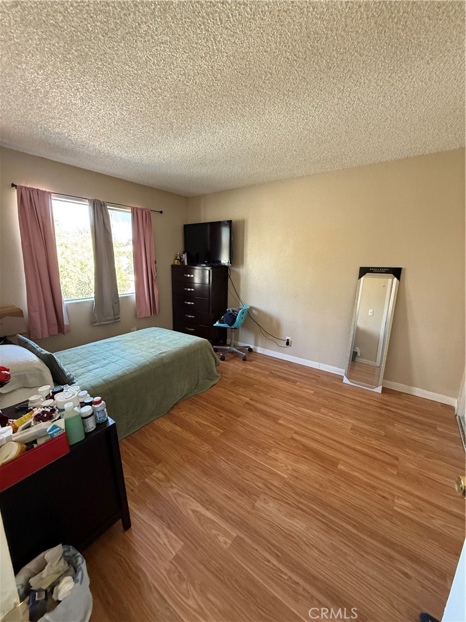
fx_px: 251
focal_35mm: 14
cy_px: 311
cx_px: 233
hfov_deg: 85.7
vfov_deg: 102.1
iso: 400
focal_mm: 2.22
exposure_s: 1/60
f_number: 2.2
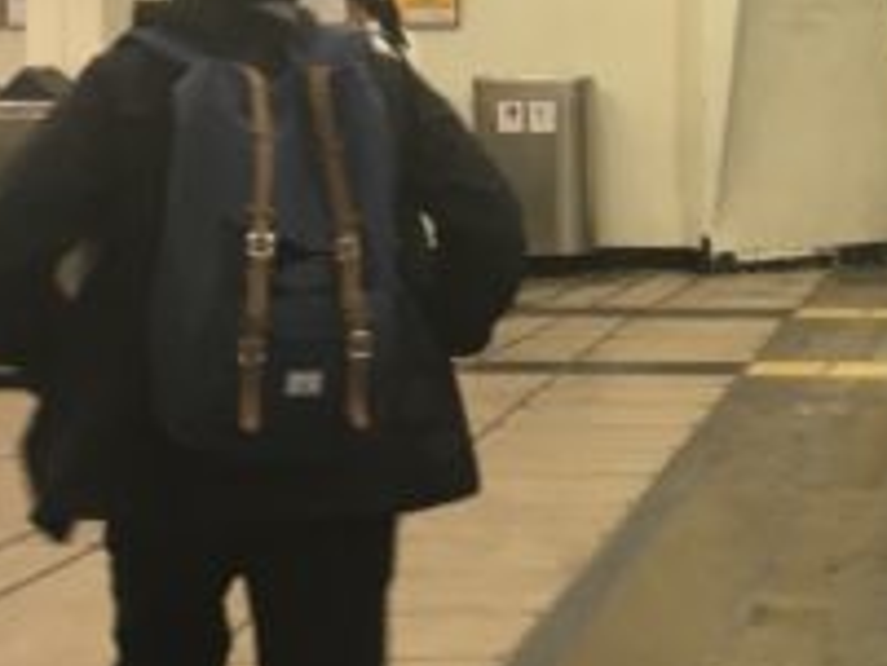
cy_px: 11
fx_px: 2564
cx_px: 1205
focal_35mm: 100
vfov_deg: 14.6
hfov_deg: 18.1
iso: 80
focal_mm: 4.15
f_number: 2.2
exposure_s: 1/33
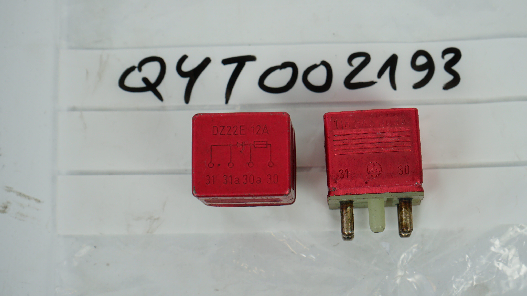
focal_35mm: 75
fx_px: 1048
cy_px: 133
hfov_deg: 28.2
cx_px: 306
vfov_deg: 16.1
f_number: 7.1
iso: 200
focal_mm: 55
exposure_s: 1/200
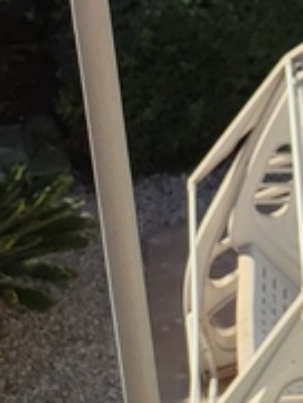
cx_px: 1303
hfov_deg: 6.5
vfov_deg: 9.9
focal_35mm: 170
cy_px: -619
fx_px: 1982
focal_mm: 5.89
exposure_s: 1/698
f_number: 1.89
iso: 50
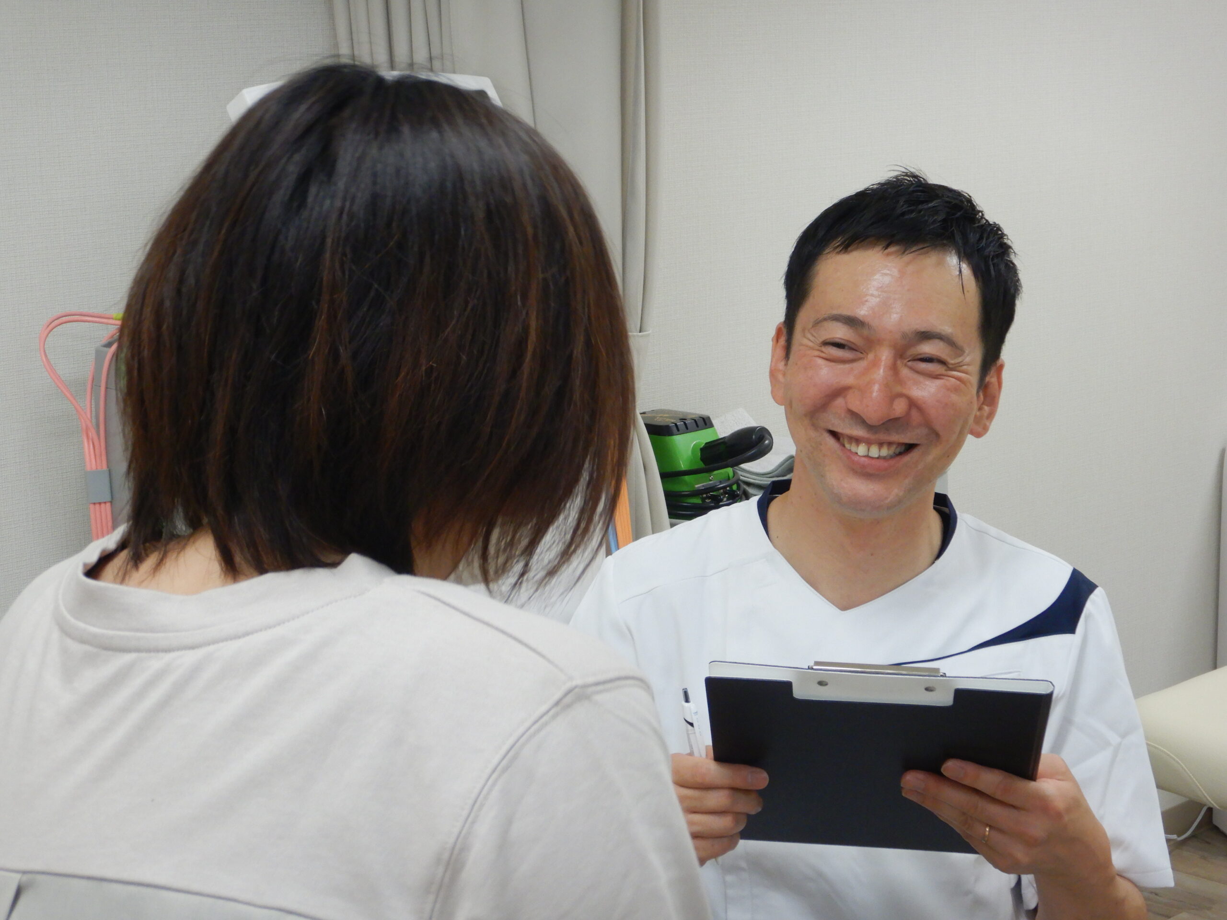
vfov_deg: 21.9
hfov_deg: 29.0
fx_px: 2375
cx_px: 614
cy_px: 460
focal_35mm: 67
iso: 400
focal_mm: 12
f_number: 4.5
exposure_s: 1/30
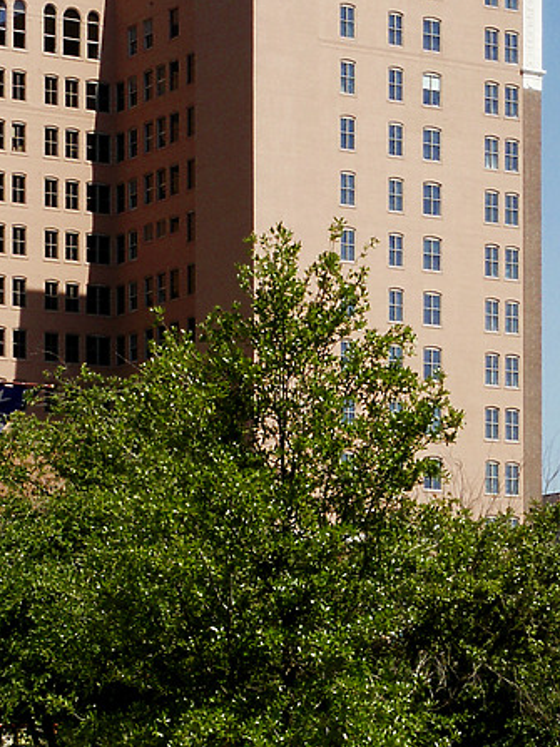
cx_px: 161
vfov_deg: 14.8
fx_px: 2870
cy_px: 413
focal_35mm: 133
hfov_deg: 11.1
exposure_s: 1/180
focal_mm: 13.71
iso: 64
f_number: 8
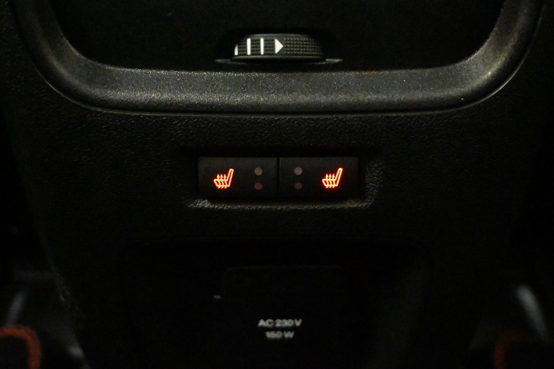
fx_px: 704
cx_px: 277
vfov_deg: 29.4
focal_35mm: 46
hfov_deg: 43.0
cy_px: 184
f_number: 5
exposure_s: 1/50
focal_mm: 30.5
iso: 40000
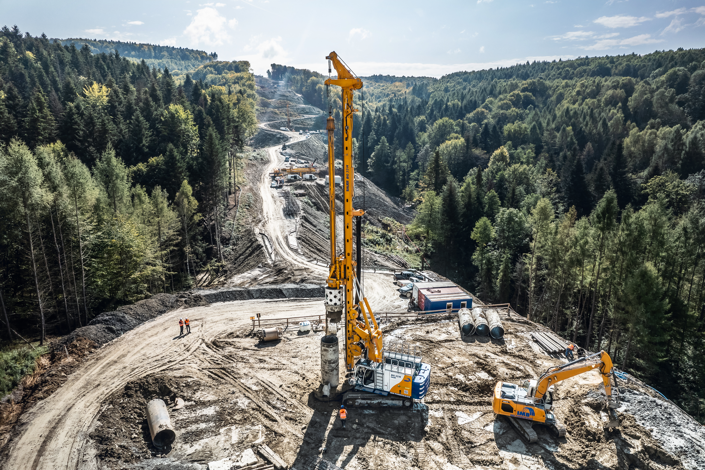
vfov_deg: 57.2
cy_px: 235
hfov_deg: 78.6
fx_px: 431
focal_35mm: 22
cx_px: 352
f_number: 2.8
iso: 200
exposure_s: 1/100
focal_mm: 8.38
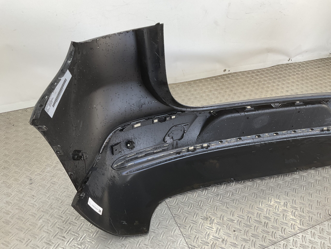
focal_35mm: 29
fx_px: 277
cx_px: 166
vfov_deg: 48.2
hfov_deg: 61.7
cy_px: 124
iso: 20
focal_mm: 3
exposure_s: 1/100
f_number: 1.8
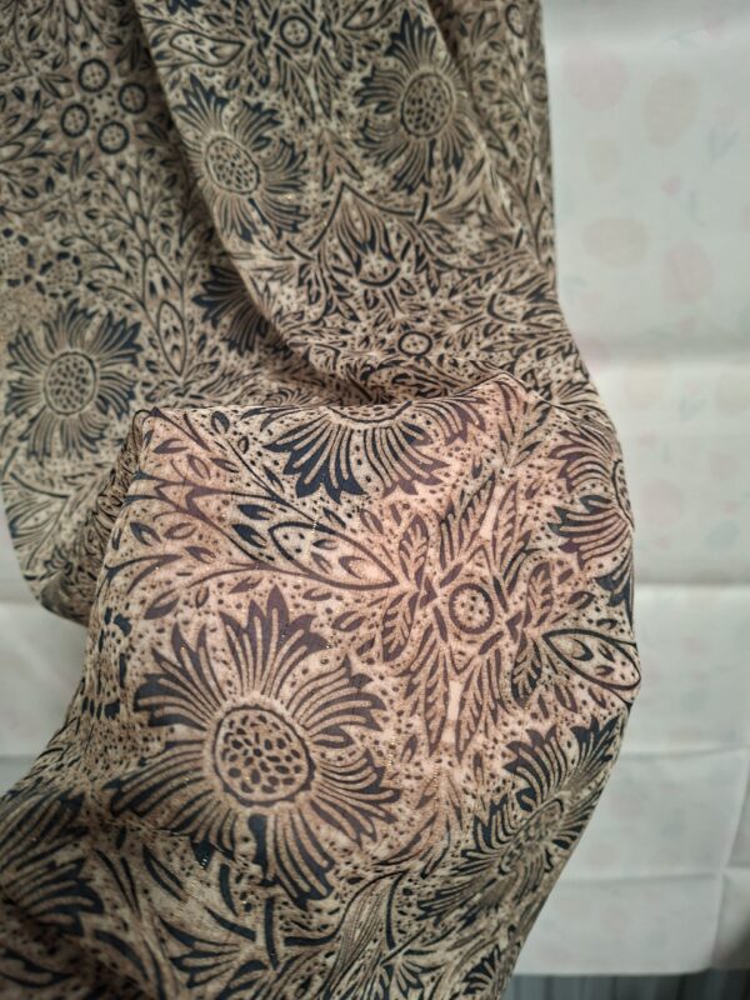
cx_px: 375
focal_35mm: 23
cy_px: 500
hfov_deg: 58.9
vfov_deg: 73.9
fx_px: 664
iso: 250
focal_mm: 5.54
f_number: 1.8
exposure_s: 1/33
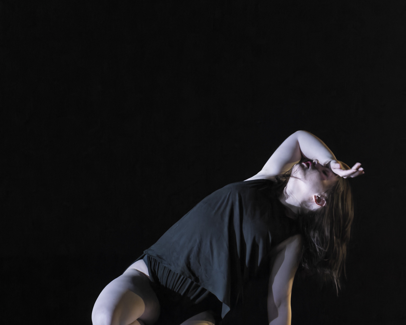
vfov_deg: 4.0
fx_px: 4614
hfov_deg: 5.0
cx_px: 203
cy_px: 243
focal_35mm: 384
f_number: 5.6
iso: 6400
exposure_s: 1/30
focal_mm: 181.1
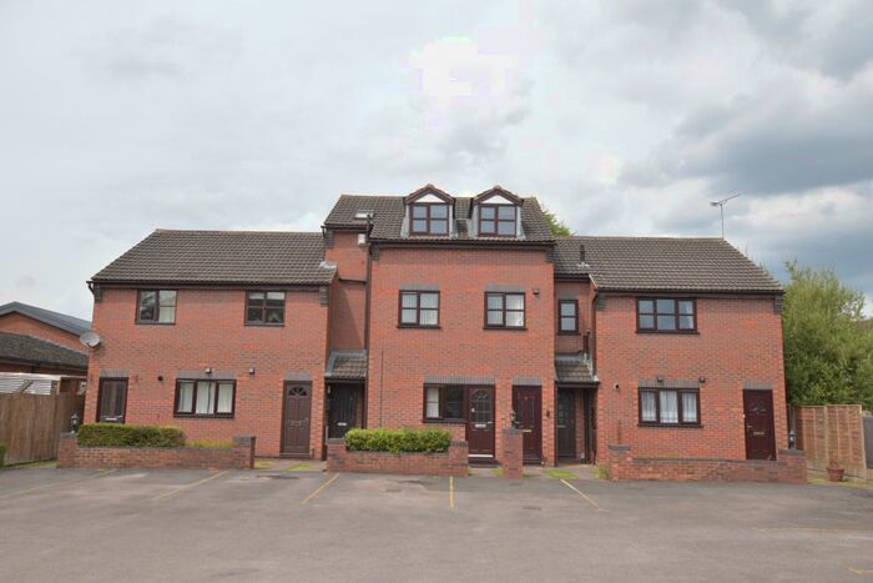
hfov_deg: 61.9
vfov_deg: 43.6
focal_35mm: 30
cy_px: 292
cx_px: 436
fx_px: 728
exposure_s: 1/250
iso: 200
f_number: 8
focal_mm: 20
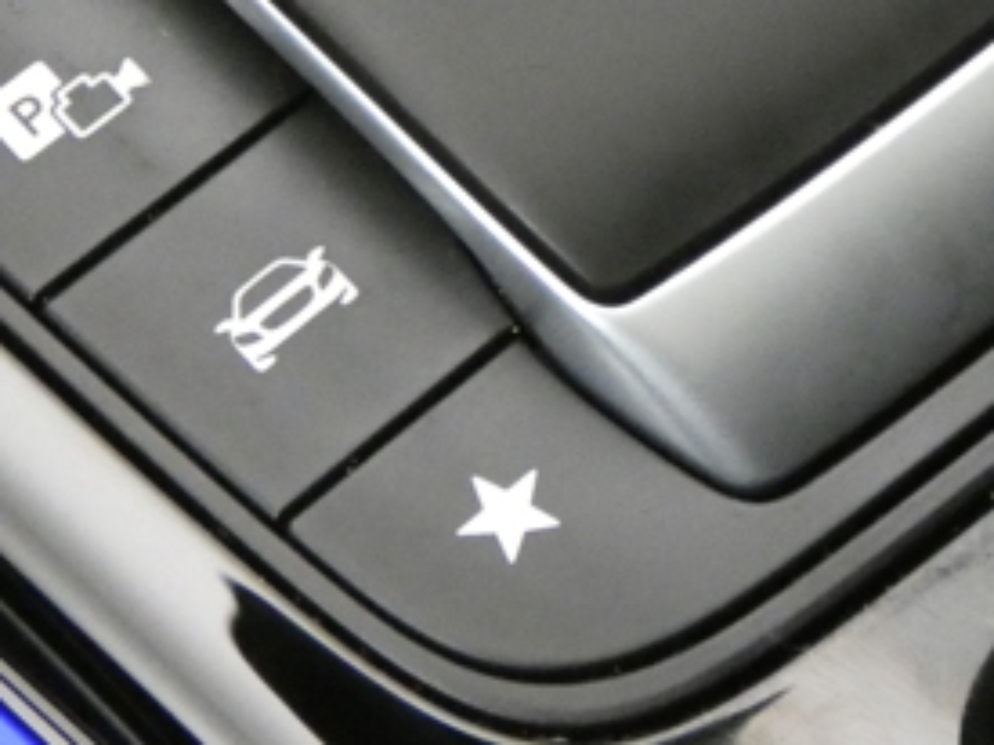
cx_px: 763
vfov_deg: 9.4
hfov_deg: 12.8
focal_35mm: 154
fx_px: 4420
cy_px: -275
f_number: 3.9
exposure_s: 1/13
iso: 1600
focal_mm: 9.5
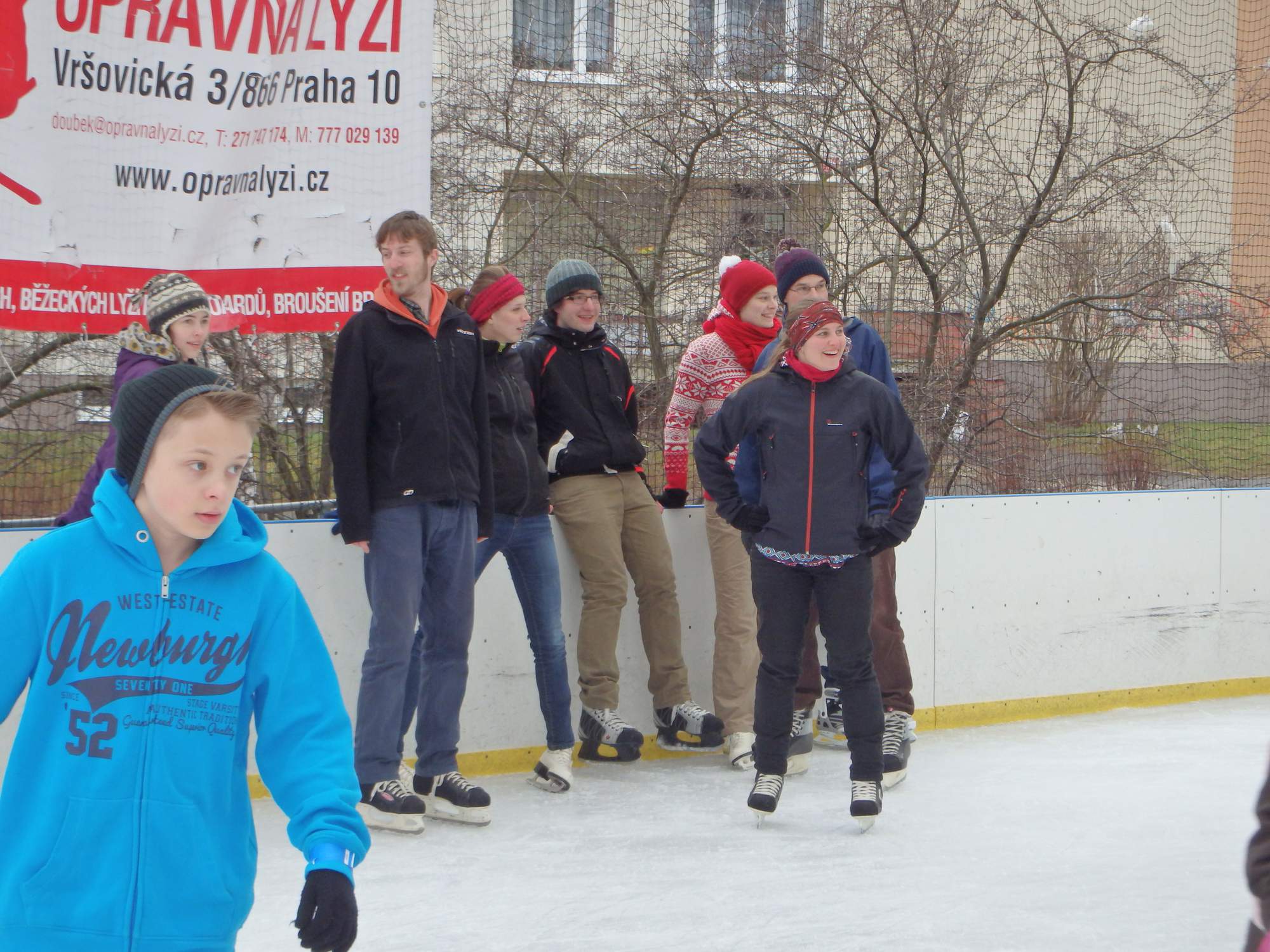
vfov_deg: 14.4
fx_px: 3779
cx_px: 635
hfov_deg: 19.1
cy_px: 476
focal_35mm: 103
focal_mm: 18.5
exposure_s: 1/125
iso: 200
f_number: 5
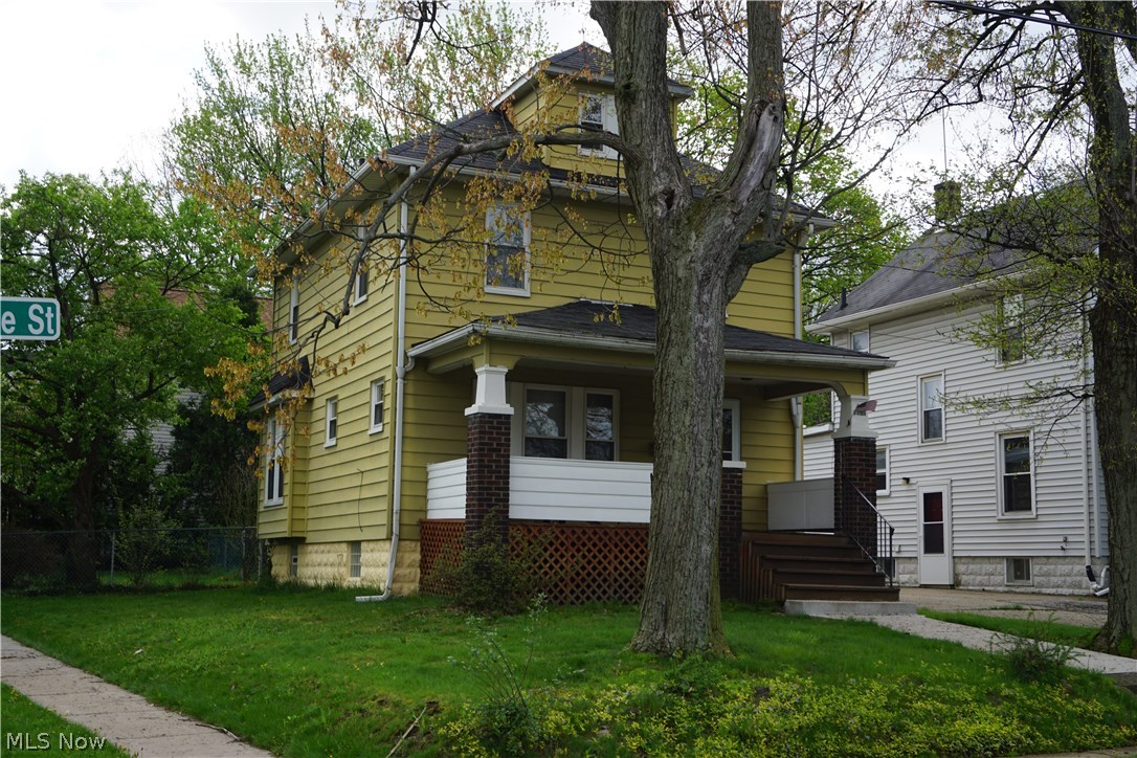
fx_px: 1374
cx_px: 568
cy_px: 379
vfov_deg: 30.8
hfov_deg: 45.0
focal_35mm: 44
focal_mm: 29
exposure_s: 1/100
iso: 100
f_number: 9
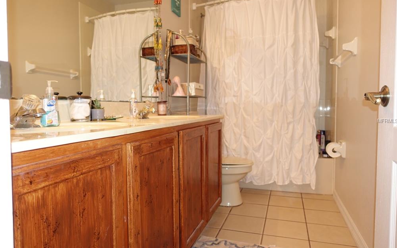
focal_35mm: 25
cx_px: 197
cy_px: 121
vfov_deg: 49.3
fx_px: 270
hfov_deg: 72.6
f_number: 1.8
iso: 125
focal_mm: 8.8
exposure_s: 1/30
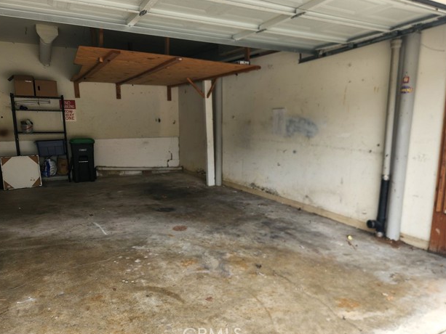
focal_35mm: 24
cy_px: 171
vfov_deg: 56.8
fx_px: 309
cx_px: 222
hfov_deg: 71.6
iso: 20
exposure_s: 1/186
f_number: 1.8
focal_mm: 5.4
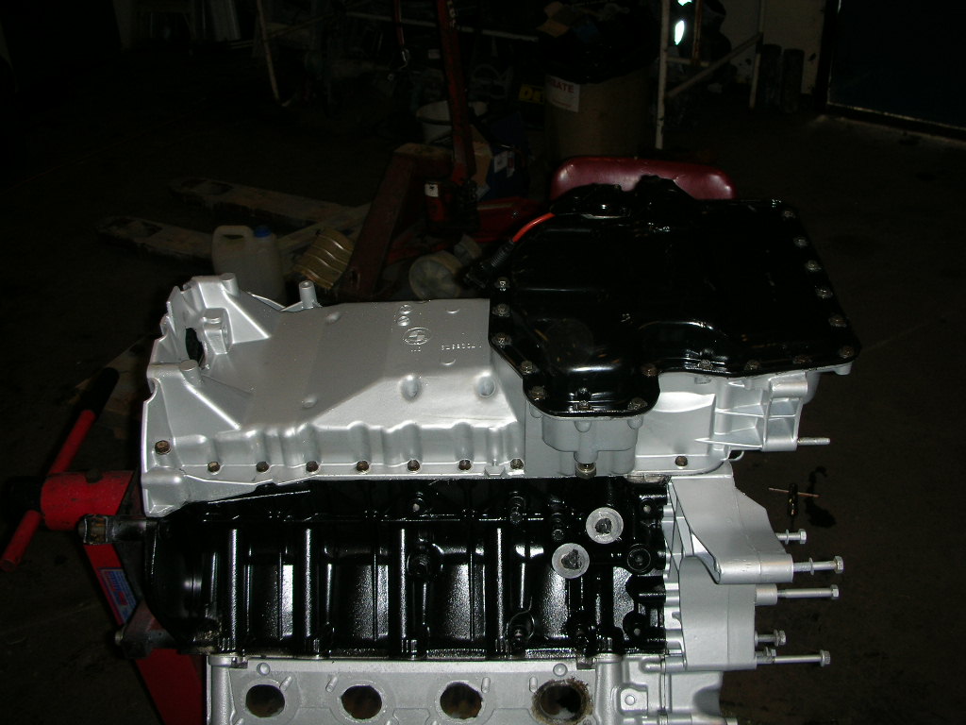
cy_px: 362
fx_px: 977
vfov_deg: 40.7
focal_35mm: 35
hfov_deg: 52.6
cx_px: 483
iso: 50
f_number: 3
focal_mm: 5.8
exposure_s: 1/60.1
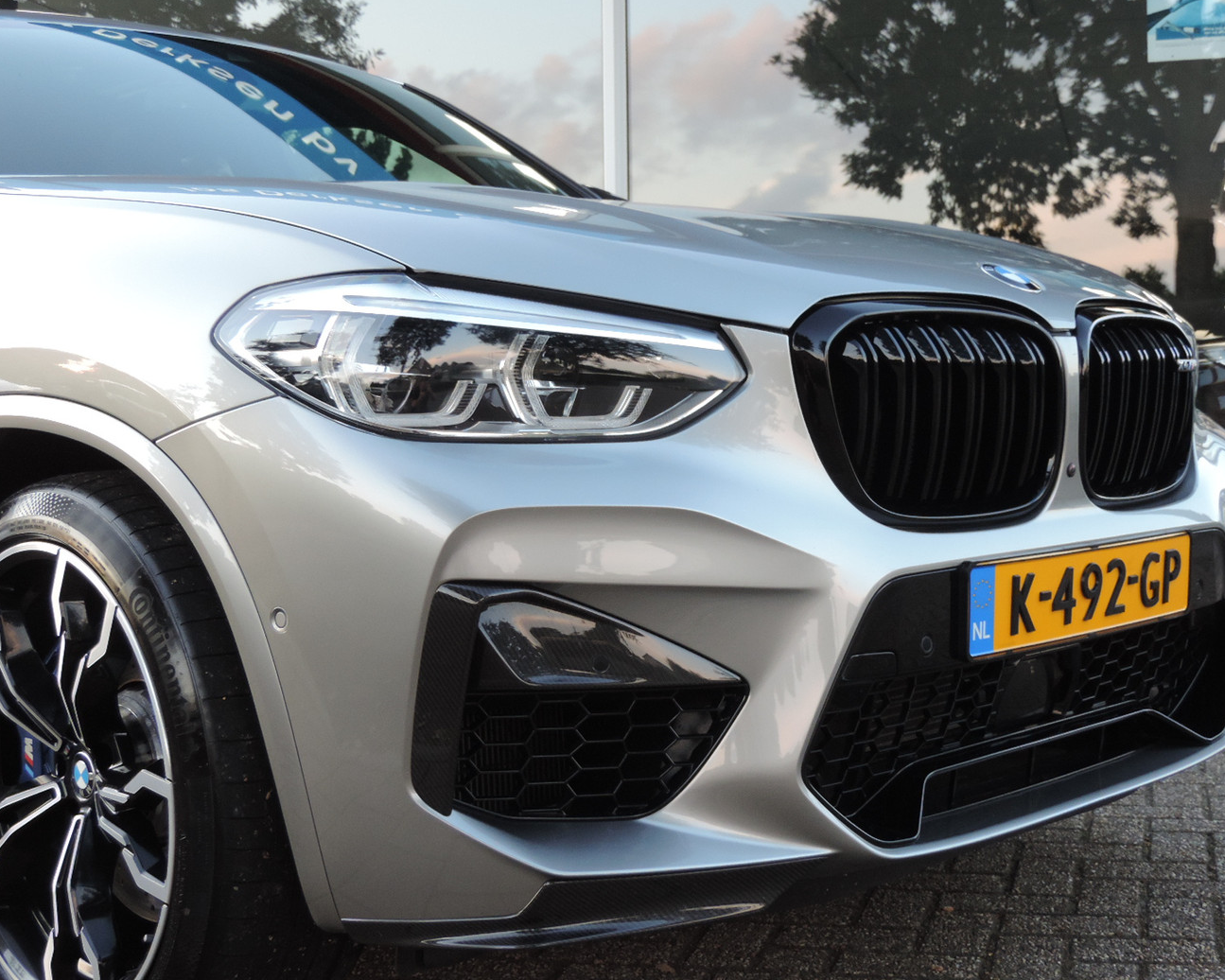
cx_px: 675
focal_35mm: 51
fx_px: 1849
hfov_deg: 36.6
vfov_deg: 29.7
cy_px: 492
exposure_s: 1/50
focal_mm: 8.3
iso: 280
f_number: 3.5
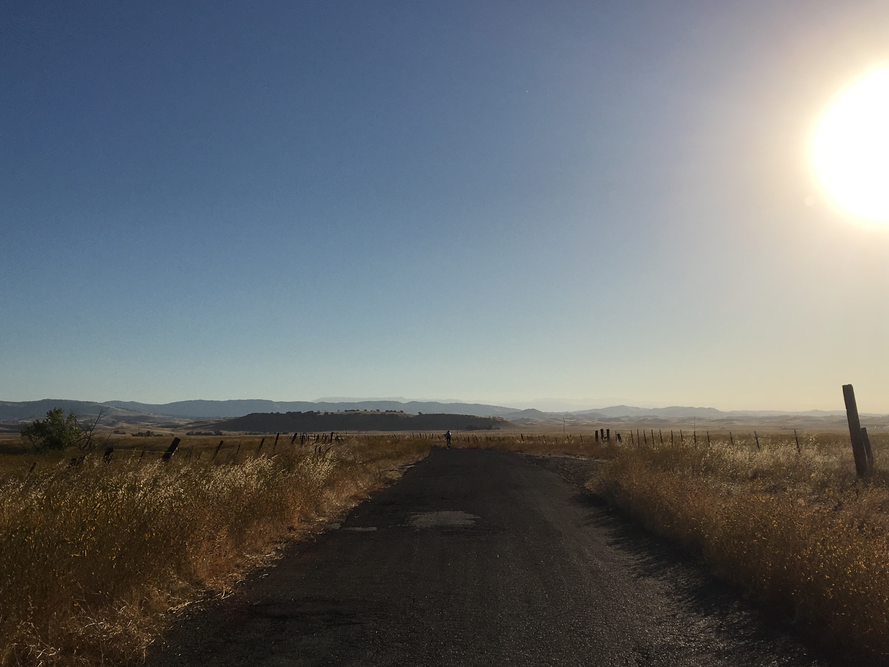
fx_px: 1079
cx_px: 479
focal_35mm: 42
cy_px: 431
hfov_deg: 44.8
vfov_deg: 34.1
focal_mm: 4.15
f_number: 2.2
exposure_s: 1/6410
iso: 25
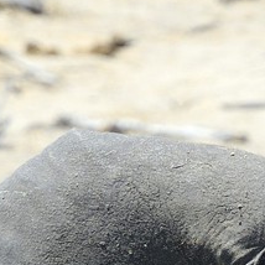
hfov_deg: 1.5
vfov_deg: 1.4
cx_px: 490
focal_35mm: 1205
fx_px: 10437
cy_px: 942
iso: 400
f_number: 10
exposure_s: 1/500
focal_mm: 190
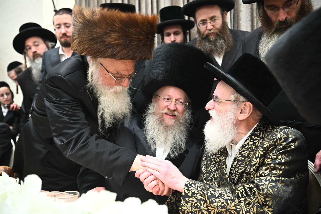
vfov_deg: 34.2
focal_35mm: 39
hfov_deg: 49.6
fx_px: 348
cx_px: 163
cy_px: 105
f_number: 3.5
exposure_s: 1/160
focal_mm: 38
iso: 3200
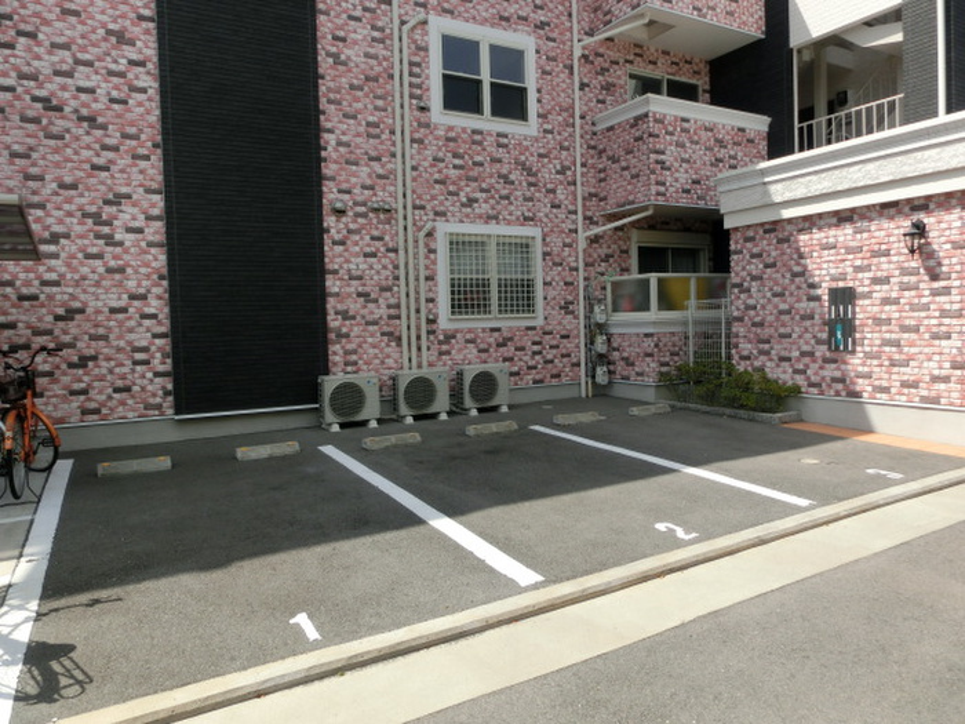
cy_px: 362
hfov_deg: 71.6
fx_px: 669
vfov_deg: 56.8
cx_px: 482
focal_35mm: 24
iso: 80
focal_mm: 4.24
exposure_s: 1/160
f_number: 7.9
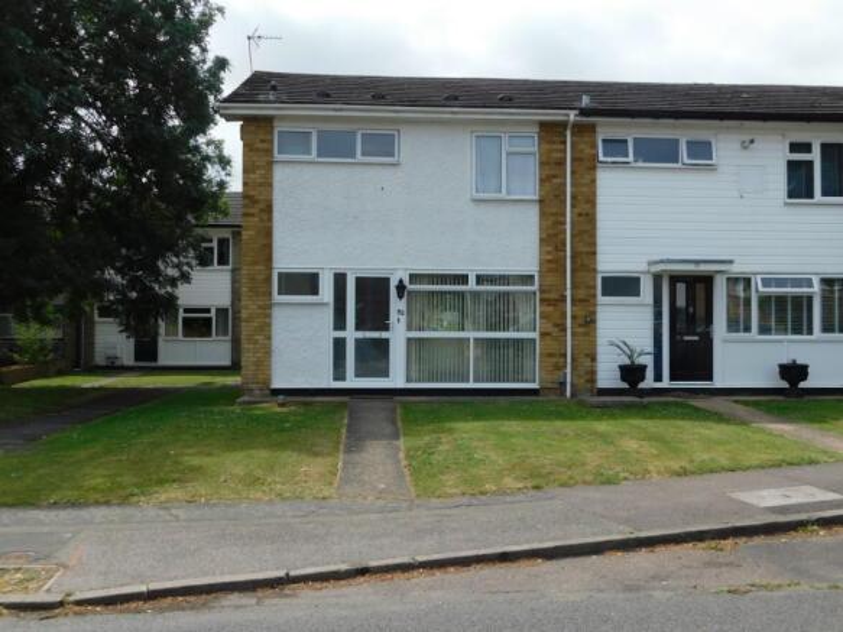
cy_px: 316
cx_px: 422
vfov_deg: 39.6
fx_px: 877
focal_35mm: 36
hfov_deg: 51.4
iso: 125
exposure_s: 1/1250
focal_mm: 6.3
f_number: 3.5
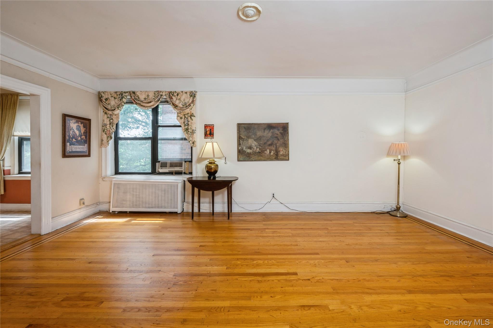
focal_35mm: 14
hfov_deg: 104.3
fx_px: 192
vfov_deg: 81.1
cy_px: 164
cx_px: 246
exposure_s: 1/8
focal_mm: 14
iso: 200
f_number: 14
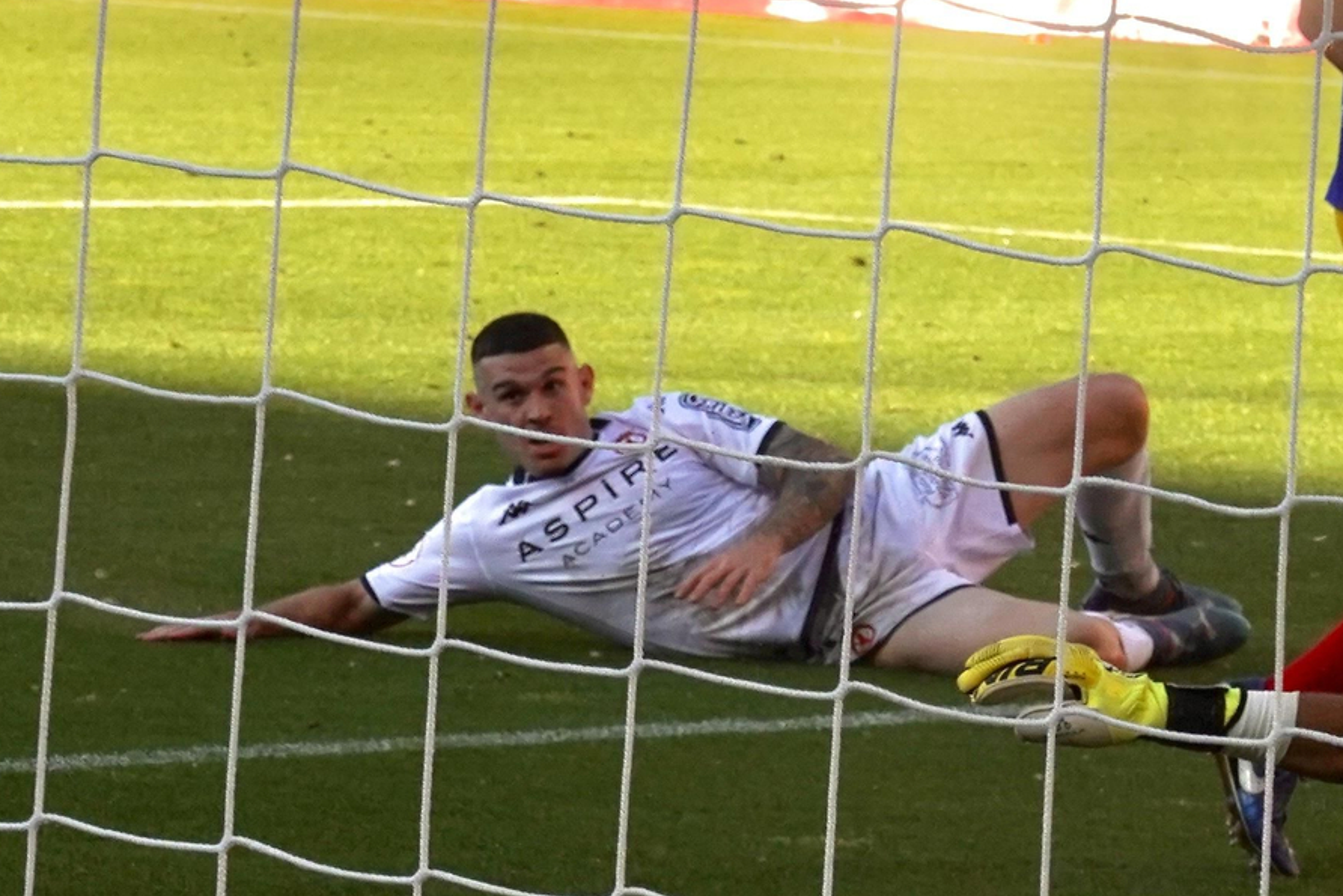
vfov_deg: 3.9
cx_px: 772
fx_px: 13133
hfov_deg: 5.9
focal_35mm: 352
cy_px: 383
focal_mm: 105
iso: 1250
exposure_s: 1/800
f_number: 13
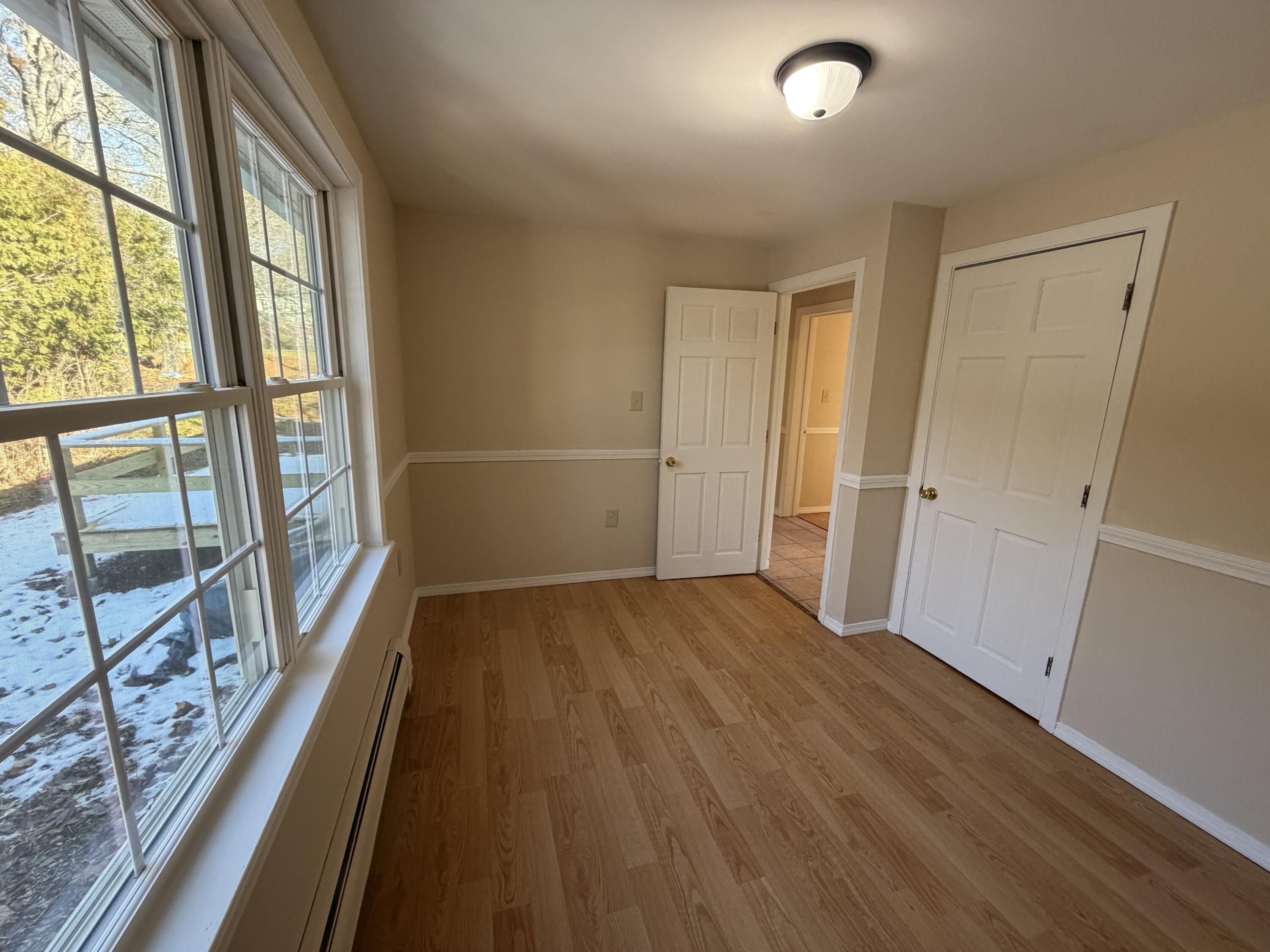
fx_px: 514
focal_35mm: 14
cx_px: 635
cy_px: 476
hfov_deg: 102.1
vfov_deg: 85.7
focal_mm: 2.22
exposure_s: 1/121
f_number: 2.2
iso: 320
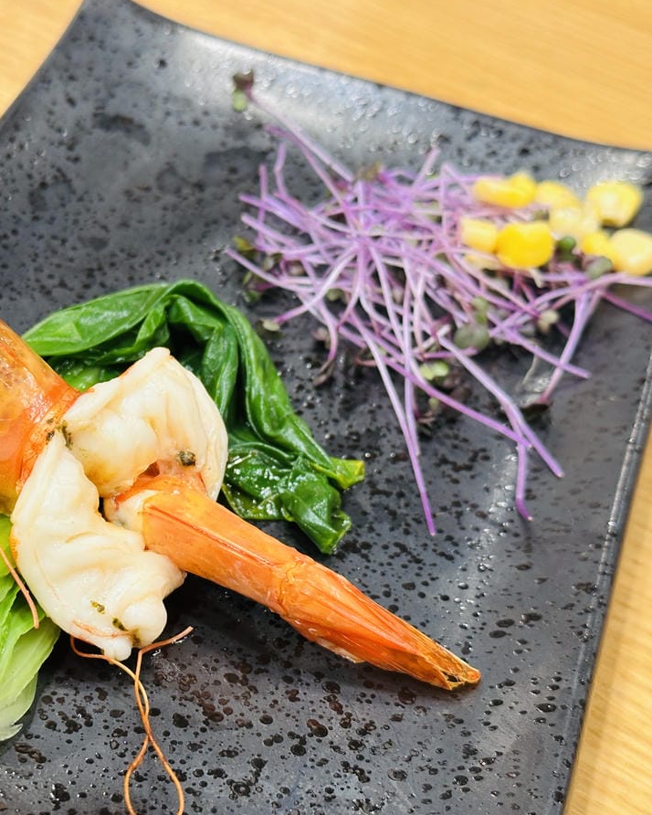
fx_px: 1519
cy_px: 407
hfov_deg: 24.0
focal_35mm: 63
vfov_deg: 30.0
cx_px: 176
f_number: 1.78
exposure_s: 1/60
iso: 125
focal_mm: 6.86
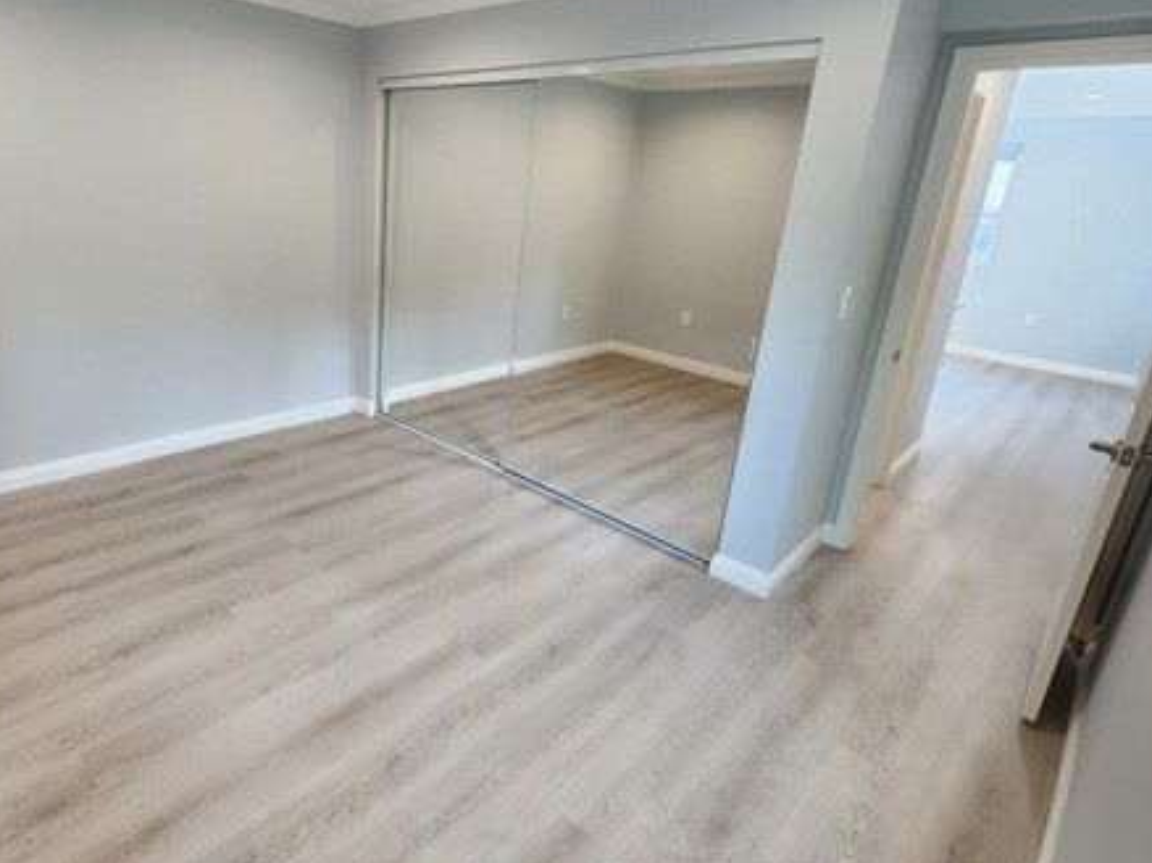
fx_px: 632
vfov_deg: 68.5
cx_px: 437
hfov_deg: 83.2
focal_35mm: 19
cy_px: 392
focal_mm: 2.2
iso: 250
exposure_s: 1/60
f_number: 2.2
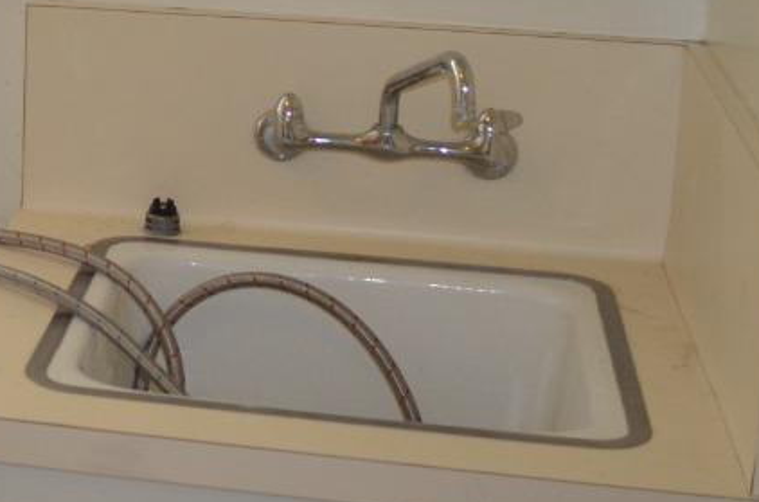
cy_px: -21
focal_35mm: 96
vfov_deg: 13.9
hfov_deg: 19.8
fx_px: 2019
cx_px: -200
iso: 640
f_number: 3.5
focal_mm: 18
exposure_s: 1/60
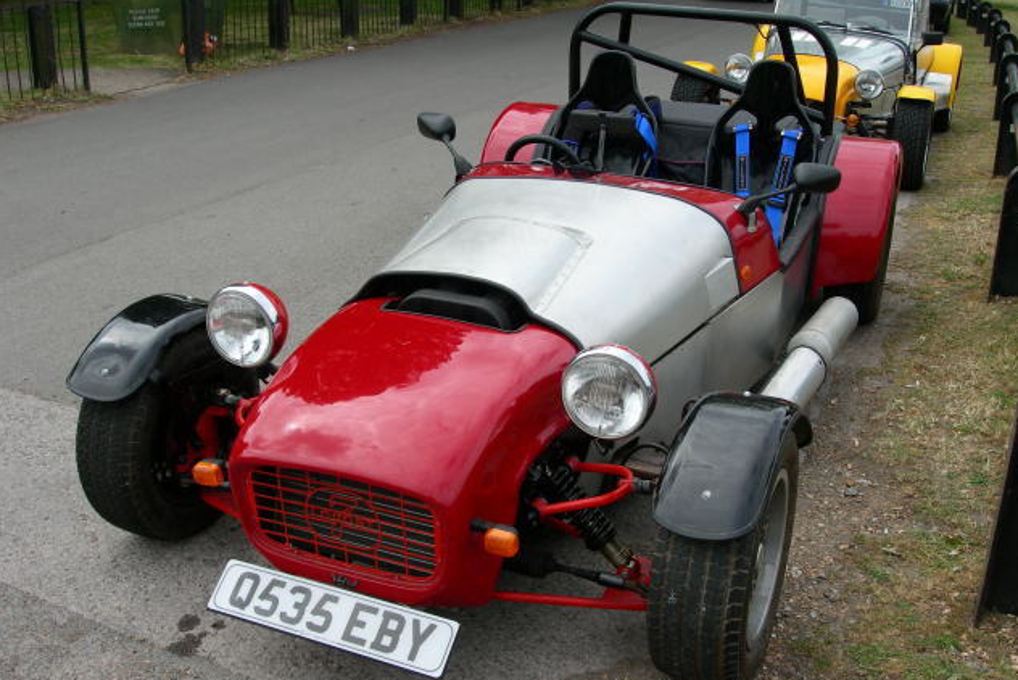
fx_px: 1132
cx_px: 514
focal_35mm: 40
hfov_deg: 48.4
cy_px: 369
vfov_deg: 33.4
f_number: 4.8
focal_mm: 7.8
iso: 50
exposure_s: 1/325
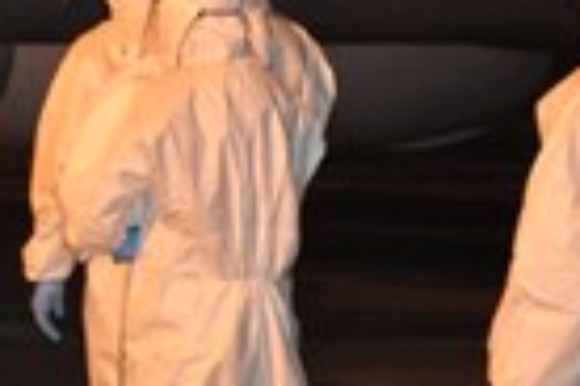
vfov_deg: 3.4
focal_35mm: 409
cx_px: -429
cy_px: 13
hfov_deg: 5.0
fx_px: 6589
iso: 2500
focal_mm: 58
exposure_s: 1/60
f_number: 5
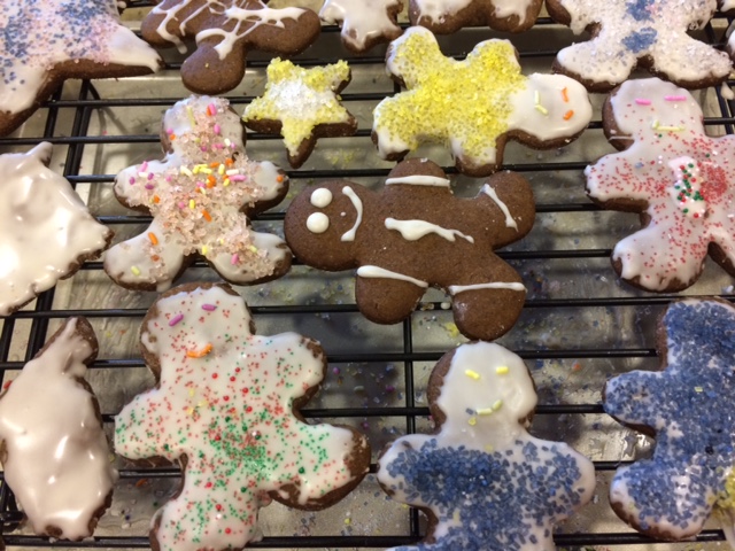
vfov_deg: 48.2
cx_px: 368
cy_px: 276
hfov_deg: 61.7
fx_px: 616
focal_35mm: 29
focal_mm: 4.15
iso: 160
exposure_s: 1/30
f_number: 2.2
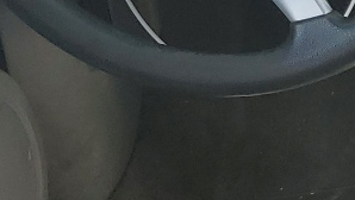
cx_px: 621
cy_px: 146
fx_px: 1432
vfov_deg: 8.0
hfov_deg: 12.9
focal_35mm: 152
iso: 50
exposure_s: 1/476
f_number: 1.5
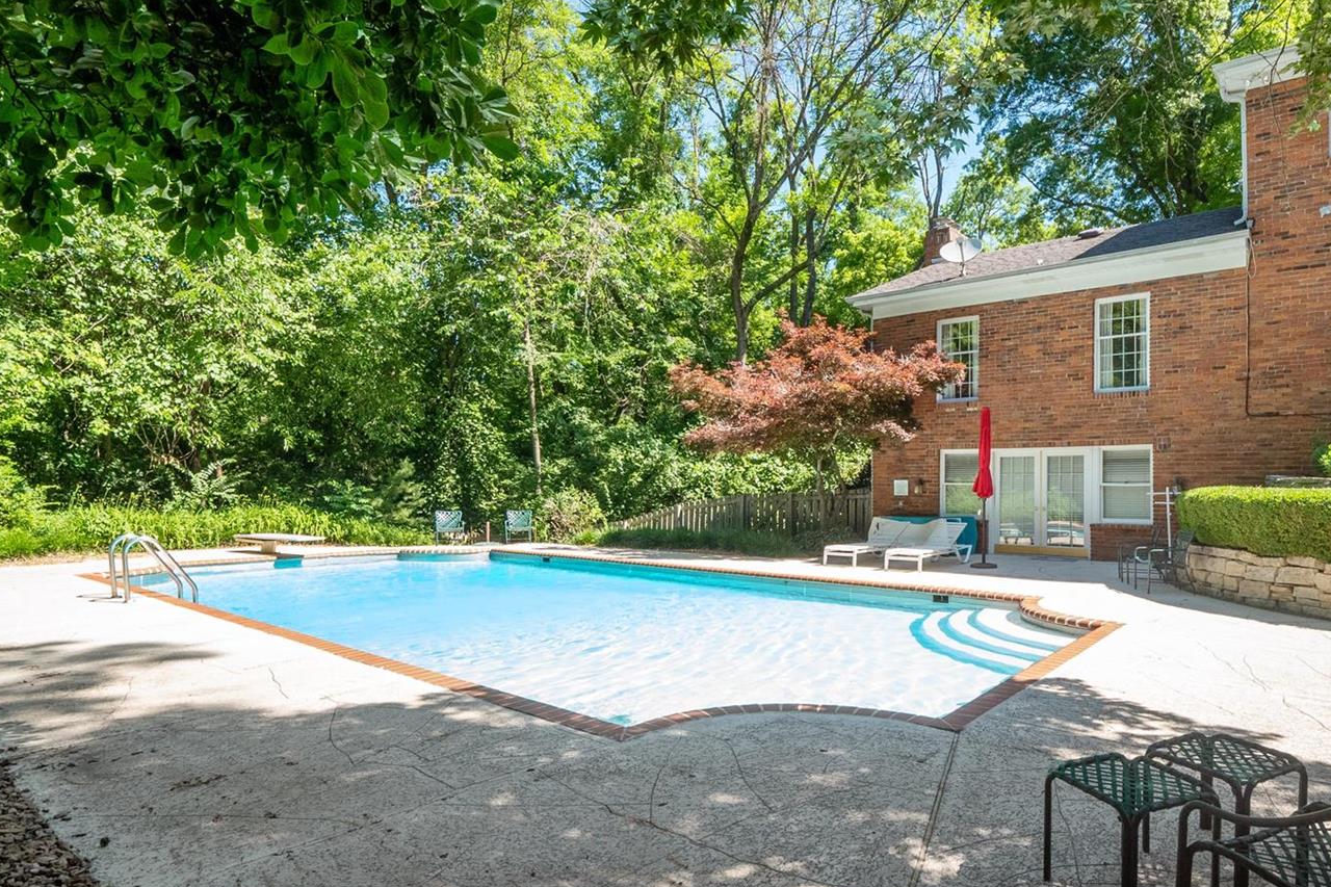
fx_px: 739
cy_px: 503
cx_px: 807
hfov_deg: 82.8
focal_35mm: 20
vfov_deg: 61.7
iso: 400
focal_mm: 8
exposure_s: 1/250
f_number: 8
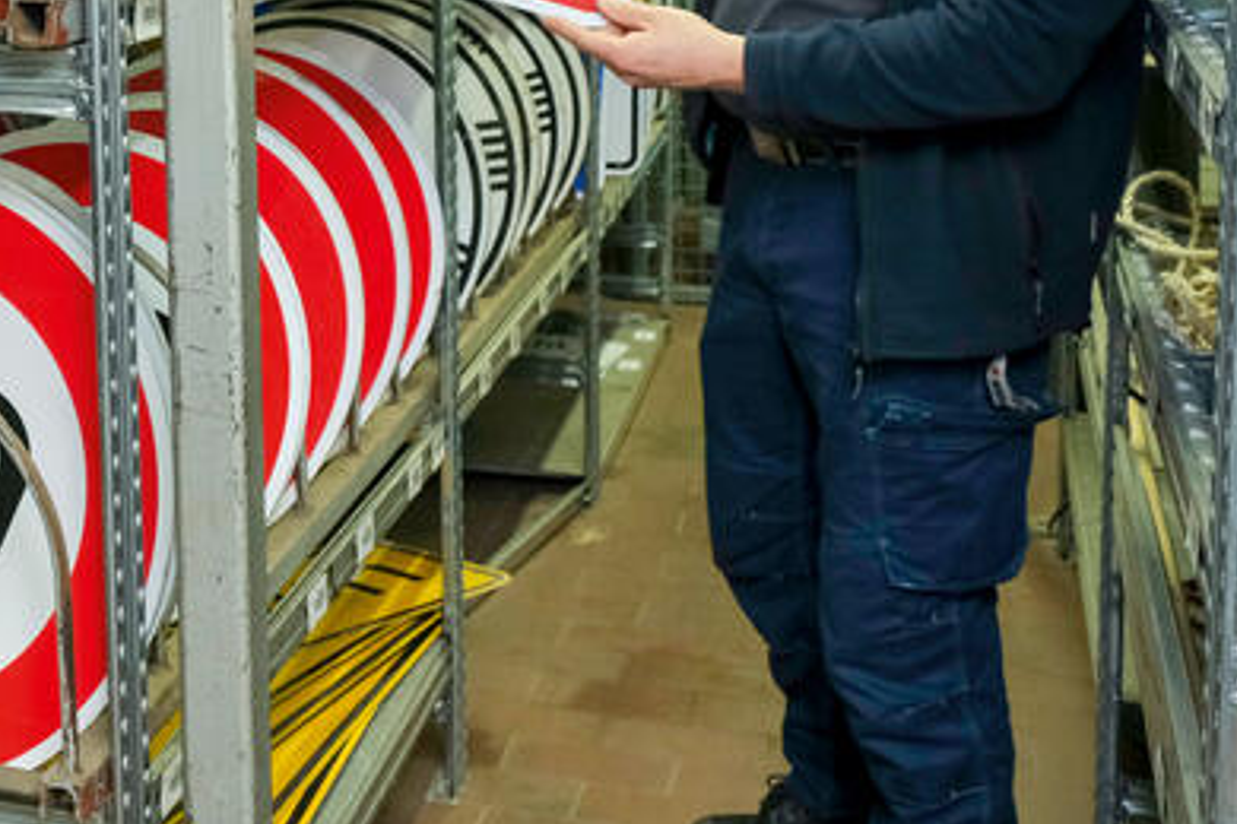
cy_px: 19
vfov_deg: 21.5
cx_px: 73
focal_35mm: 61
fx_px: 2096
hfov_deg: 31.0
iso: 1600
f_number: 5
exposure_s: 1/60
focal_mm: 20.5
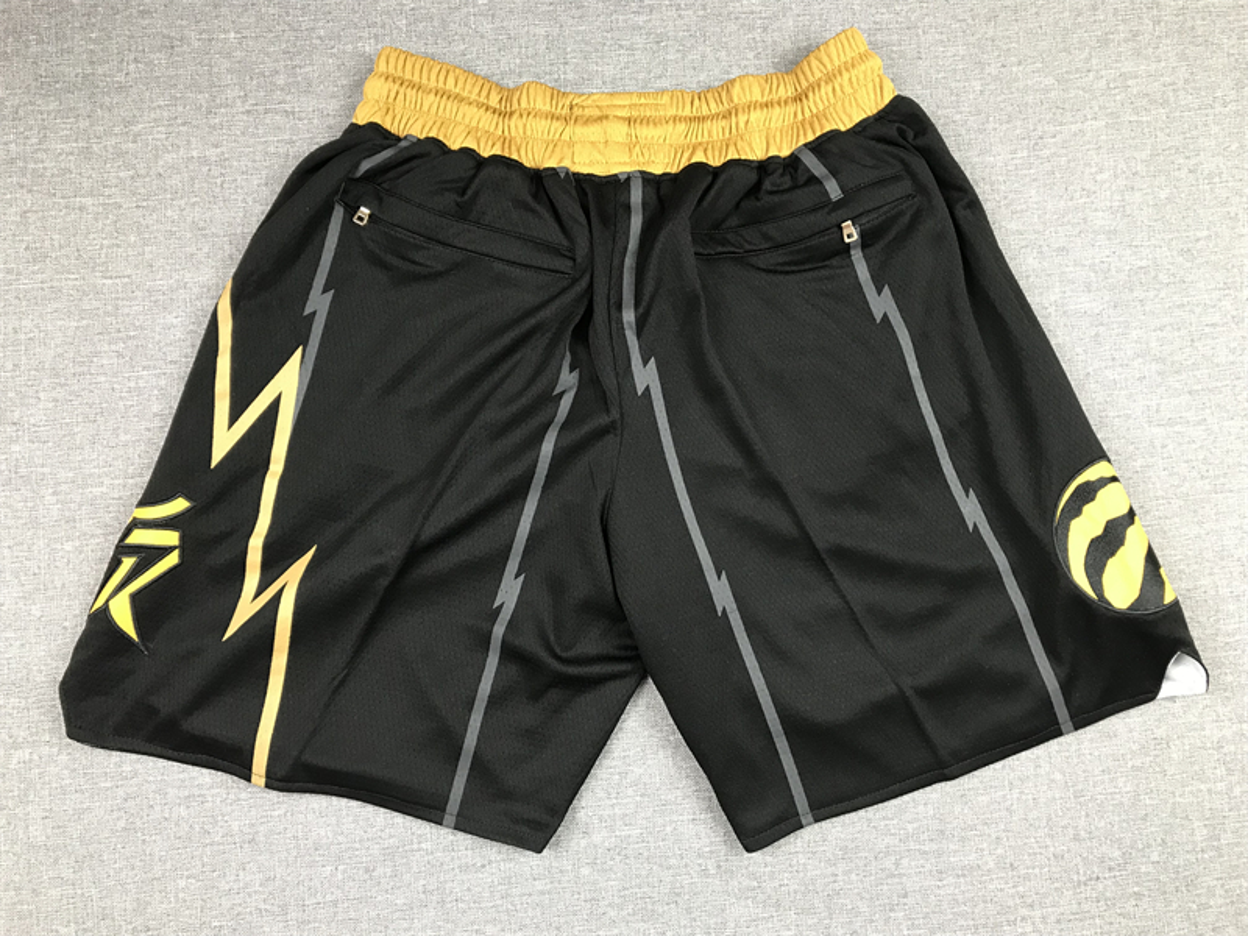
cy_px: 468
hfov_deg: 63.4
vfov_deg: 49.7
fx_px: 1009
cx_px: 624
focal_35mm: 28
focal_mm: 3.99
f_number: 1.8
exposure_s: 1/20
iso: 40
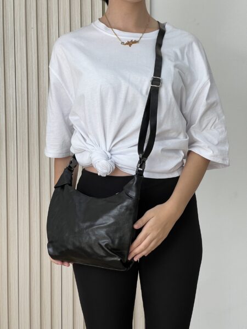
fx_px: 733
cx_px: 124
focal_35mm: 77
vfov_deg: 25.3
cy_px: 164
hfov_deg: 19.1
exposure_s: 1/100
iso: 32
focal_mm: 9
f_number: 2.8
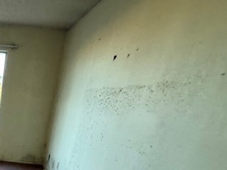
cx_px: -26
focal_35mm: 32
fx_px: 210
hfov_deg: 43.3
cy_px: 156
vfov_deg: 40.5
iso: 320
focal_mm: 2.22
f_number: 2.2
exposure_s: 1/89
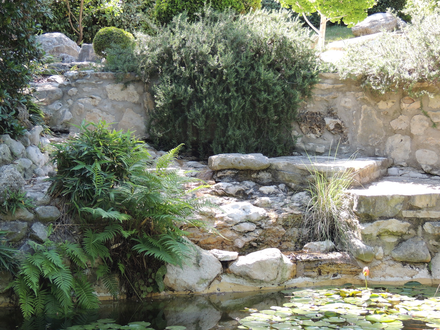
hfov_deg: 27.8
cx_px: 220
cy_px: 165
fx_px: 890
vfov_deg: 21.0
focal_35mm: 70
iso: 100
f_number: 3.9
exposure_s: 1/60
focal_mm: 12.4
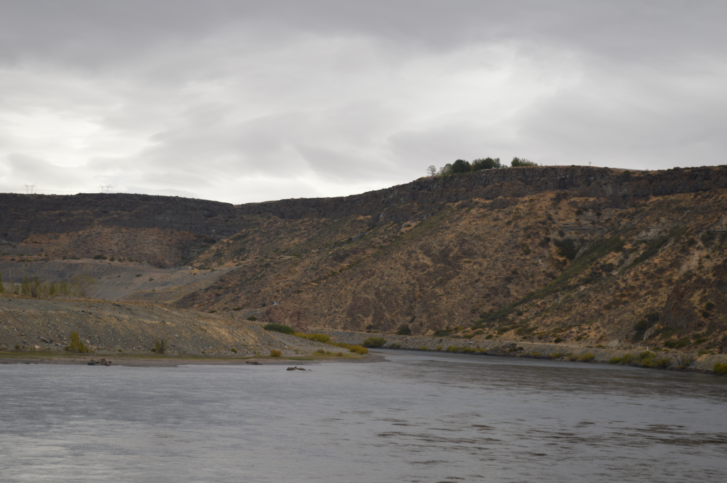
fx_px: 1665
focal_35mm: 82
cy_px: 242
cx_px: 364
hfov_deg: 24.6
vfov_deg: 16.5
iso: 100
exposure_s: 1/200
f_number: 6.3
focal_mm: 55
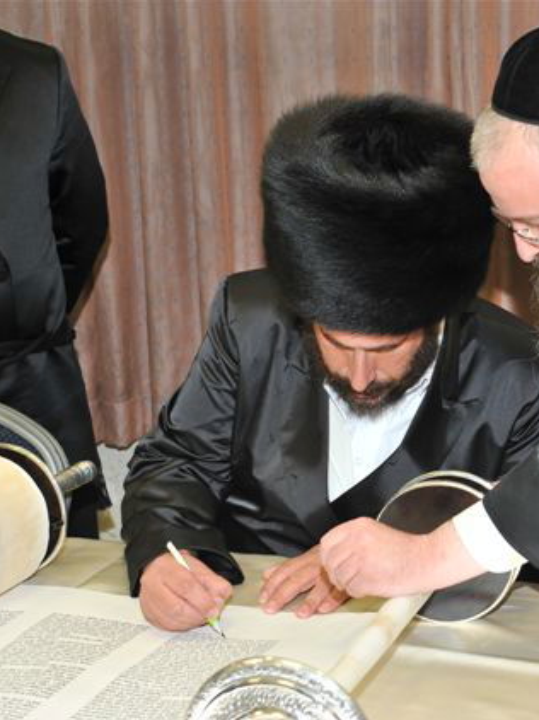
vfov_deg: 27.8
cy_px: 362
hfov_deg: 20.6
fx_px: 1455
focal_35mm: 70
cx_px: 474
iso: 500
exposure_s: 1/60
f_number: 7.1
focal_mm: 48
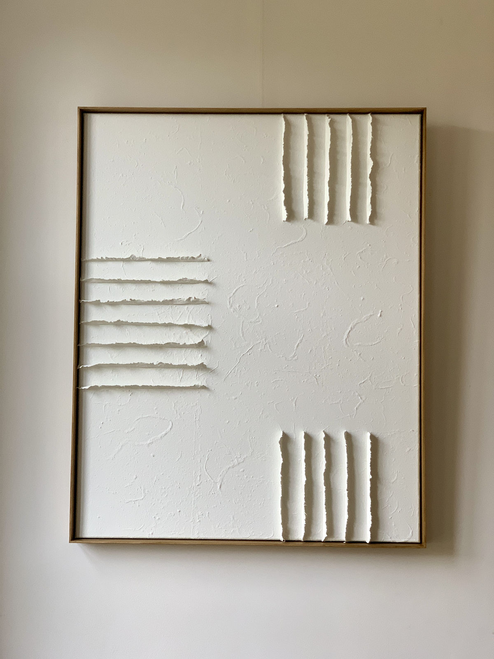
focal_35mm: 52
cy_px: 330
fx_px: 989
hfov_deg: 28.0
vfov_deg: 36.8
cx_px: 247
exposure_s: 1/122
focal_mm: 6
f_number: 2.4
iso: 100
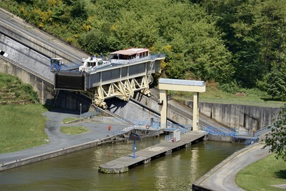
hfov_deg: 11.4
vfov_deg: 7.6
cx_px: 143
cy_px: 96
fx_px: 1430
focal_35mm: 180
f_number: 10
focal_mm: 180
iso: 200
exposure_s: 1/400
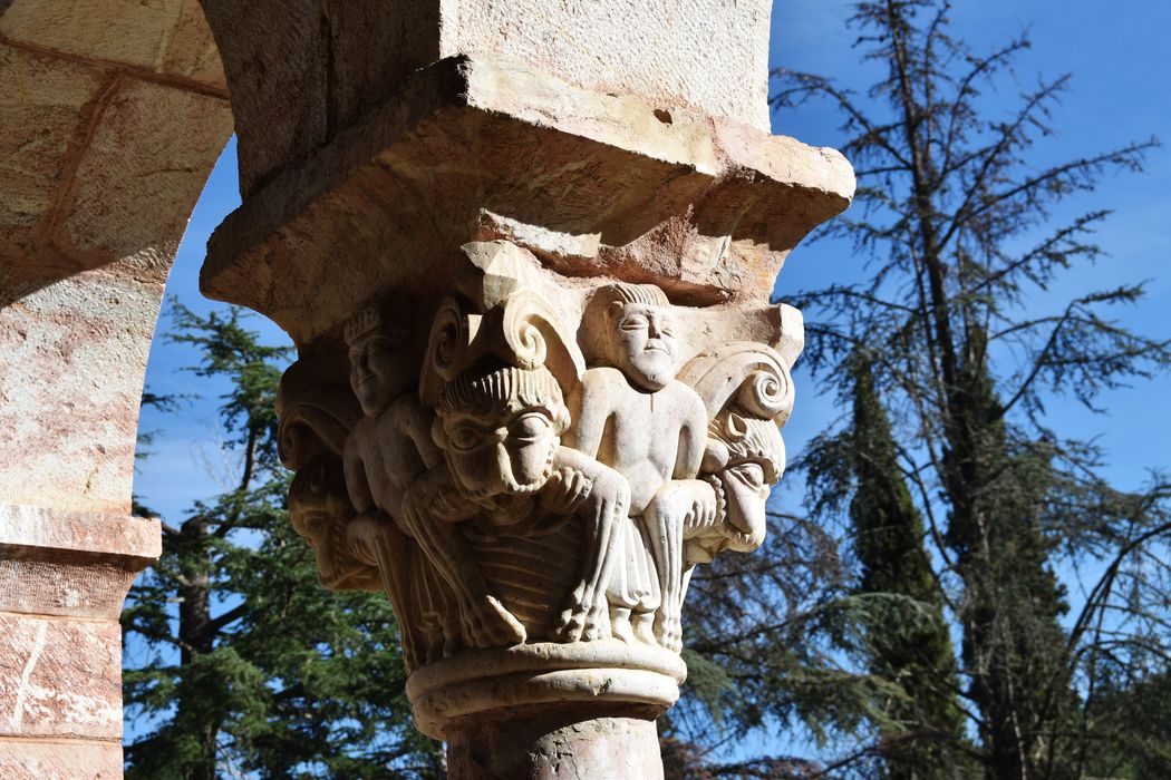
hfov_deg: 33.4
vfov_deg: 22.6
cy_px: 390
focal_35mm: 60
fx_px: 1952
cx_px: 586
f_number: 9
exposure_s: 1/320
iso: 200
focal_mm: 40
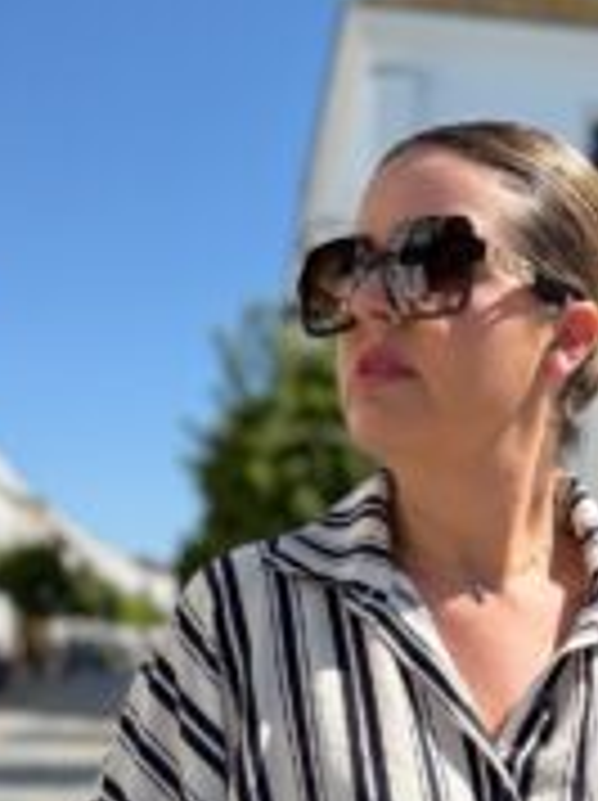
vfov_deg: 34.4
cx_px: 414
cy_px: 648
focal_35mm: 54
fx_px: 1247
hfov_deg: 26.8
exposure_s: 1/4673
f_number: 1.78
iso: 80
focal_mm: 6.76
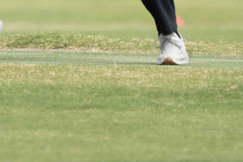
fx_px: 15119
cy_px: -160
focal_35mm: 2240
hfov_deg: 0.9
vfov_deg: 0.6
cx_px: 10
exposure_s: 1/1000
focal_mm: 485
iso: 320
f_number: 6.3
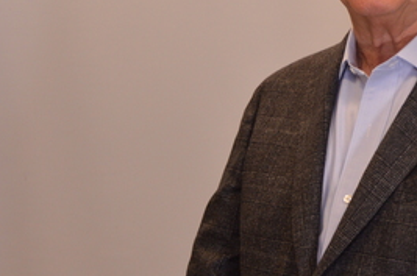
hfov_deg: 18.5
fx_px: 1249
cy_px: 29
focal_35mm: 108
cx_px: 401
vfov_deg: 12.5
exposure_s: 1/100
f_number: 4.2
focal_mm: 32
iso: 640
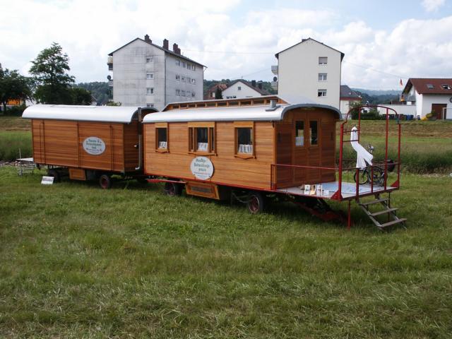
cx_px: 226
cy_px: 170
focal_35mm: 35
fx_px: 457
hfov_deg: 52.6
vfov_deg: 40.7
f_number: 6.7
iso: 64
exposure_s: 1/180
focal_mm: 7.18
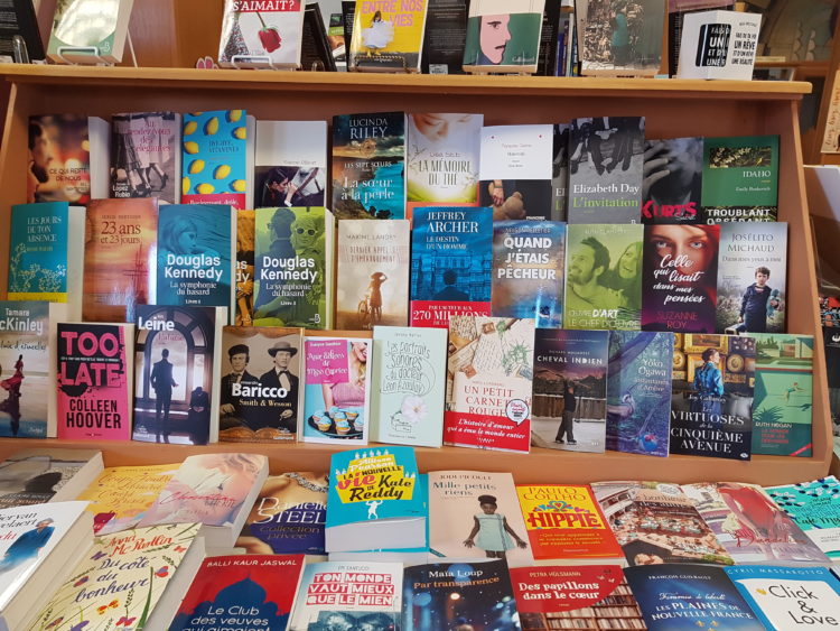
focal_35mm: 26
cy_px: 316
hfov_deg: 67.3
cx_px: 420
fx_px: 631
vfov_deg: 53.1
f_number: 1.7
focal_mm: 4.2
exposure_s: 1/60
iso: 125
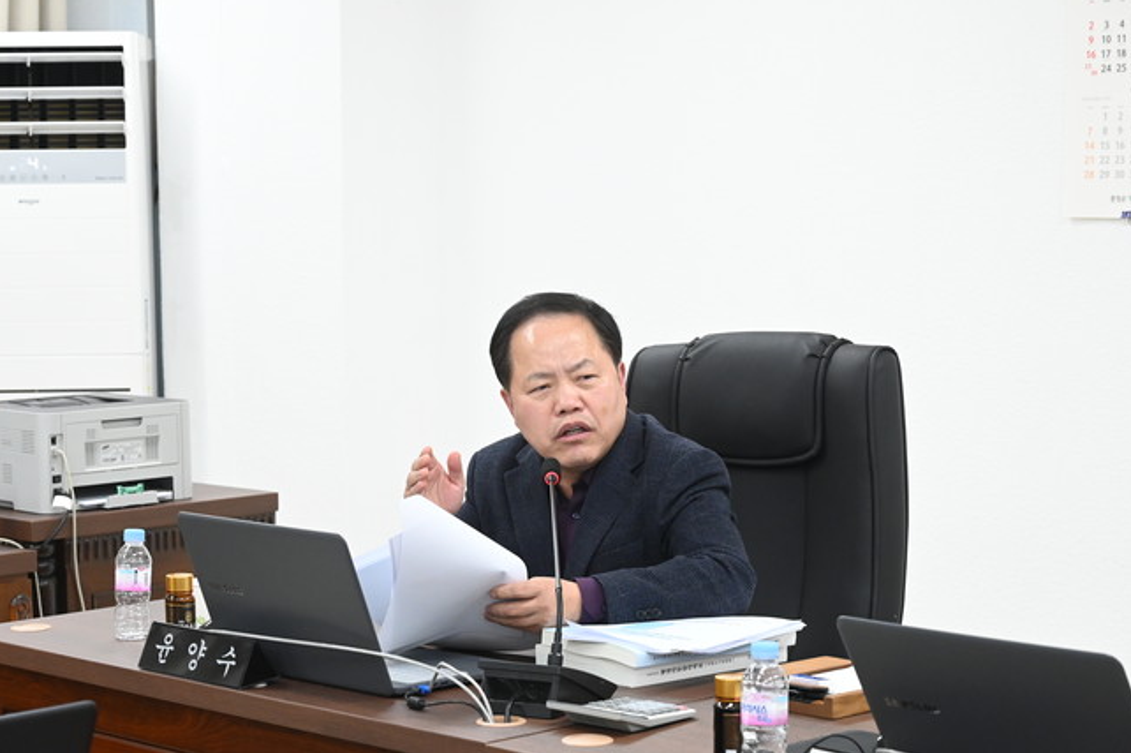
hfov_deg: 23.9
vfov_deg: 16.0
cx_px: 556
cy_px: 420
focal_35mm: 85
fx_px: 2668
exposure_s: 1/200
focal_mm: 70
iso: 4000
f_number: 7.1
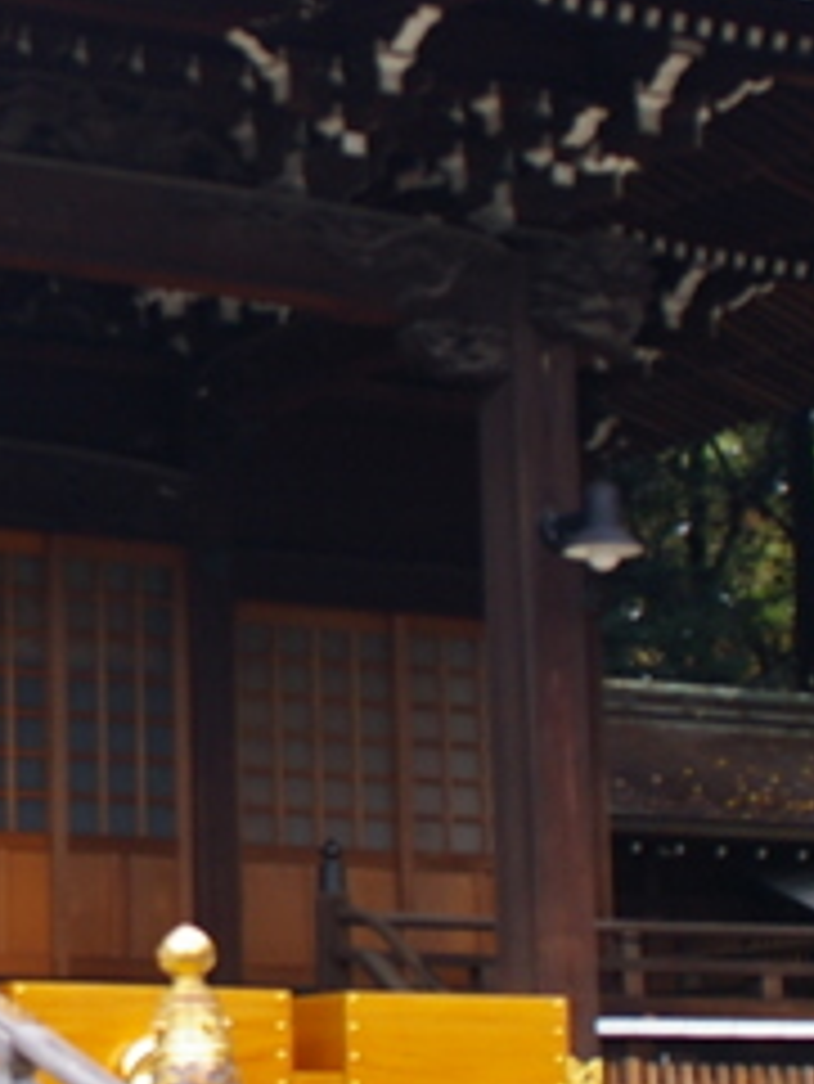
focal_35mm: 110
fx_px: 3446
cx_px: -90
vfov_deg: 17.9
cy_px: 454
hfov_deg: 13.2
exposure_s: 1/50
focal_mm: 18
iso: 200
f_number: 5.6
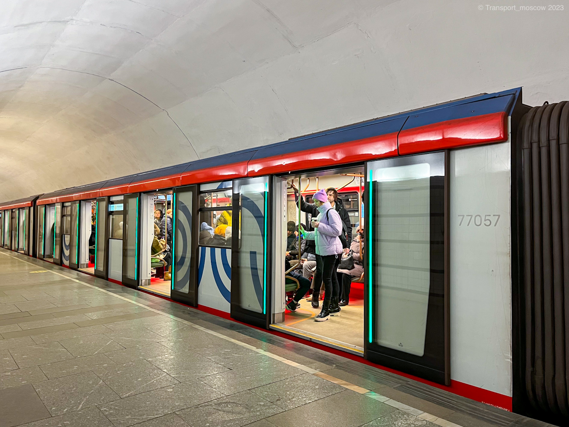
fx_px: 427
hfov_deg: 67.3
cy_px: 214
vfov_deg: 53.1
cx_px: 284
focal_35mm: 26
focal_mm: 5.1
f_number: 1.6
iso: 320
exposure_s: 1/60
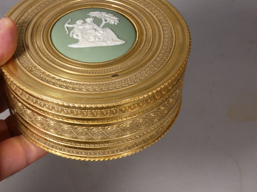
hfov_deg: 30.7
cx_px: 128
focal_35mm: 63
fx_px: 468
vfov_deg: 23.3
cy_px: 96
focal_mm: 11.3
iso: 160
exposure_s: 1/80
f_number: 4.2
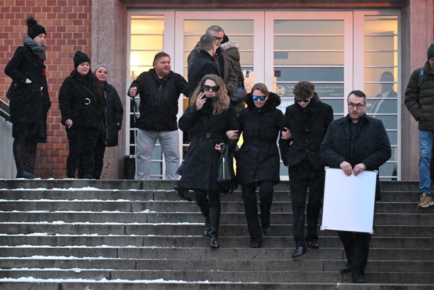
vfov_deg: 6.9
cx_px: 217
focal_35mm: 200
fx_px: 2411
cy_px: 145
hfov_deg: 10.3
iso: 8000
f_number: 4
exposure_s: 1/320
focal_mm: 200
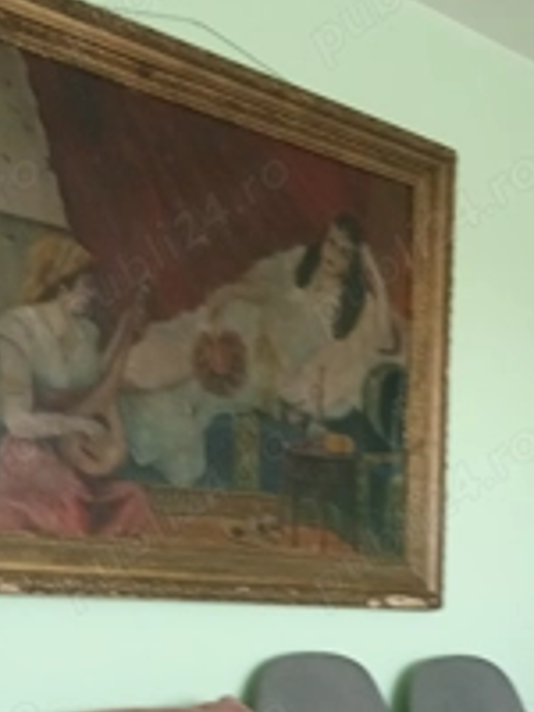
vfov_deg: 33.3
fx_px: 1152
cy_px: 573
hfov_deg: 26.1
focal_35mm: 56
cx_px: 299
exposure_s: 1/33.3
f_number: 2
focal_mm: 2.78
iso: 320
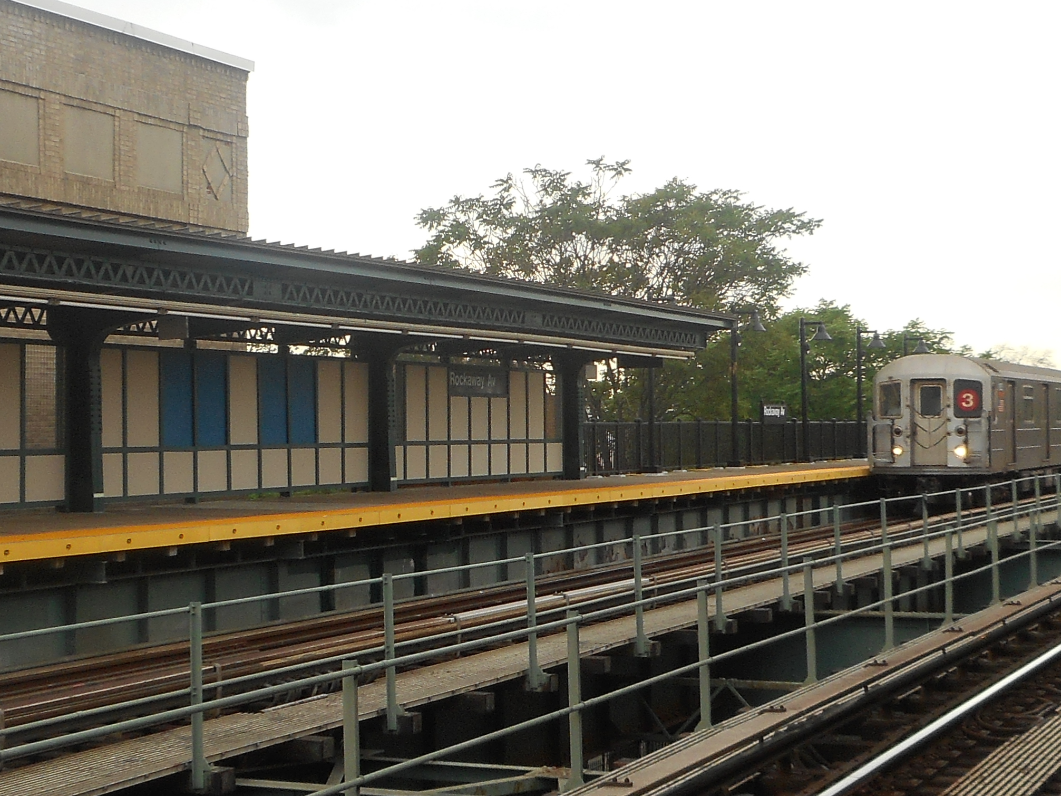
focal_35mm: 64
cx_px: 485
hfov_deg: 30.3
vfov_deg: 22.9
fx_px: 1961
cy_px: 411
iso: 80
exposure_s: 1/125
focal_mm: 4.5
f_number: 3.7
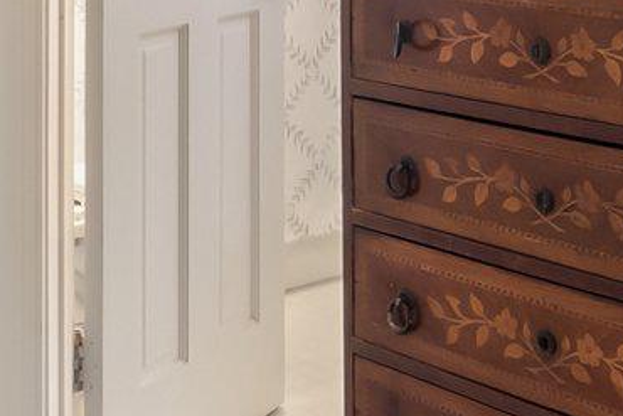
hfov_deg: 24.2
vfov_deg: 15.5
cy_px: -159
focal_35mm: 83
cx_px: 455
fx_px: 1437
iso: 800
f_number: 8
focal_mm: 10
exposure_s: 1/4
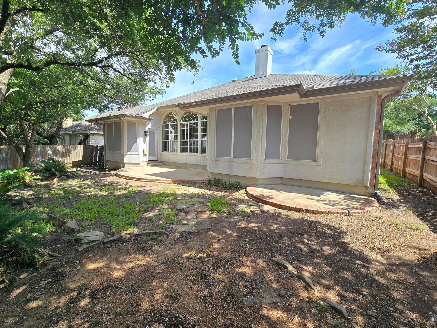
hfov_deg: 106.2
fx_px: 164
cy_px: 164
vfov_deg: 89.9
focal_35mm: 13
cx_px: 218
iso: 50
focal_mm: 2.2
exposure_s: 1/626
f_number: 2.2
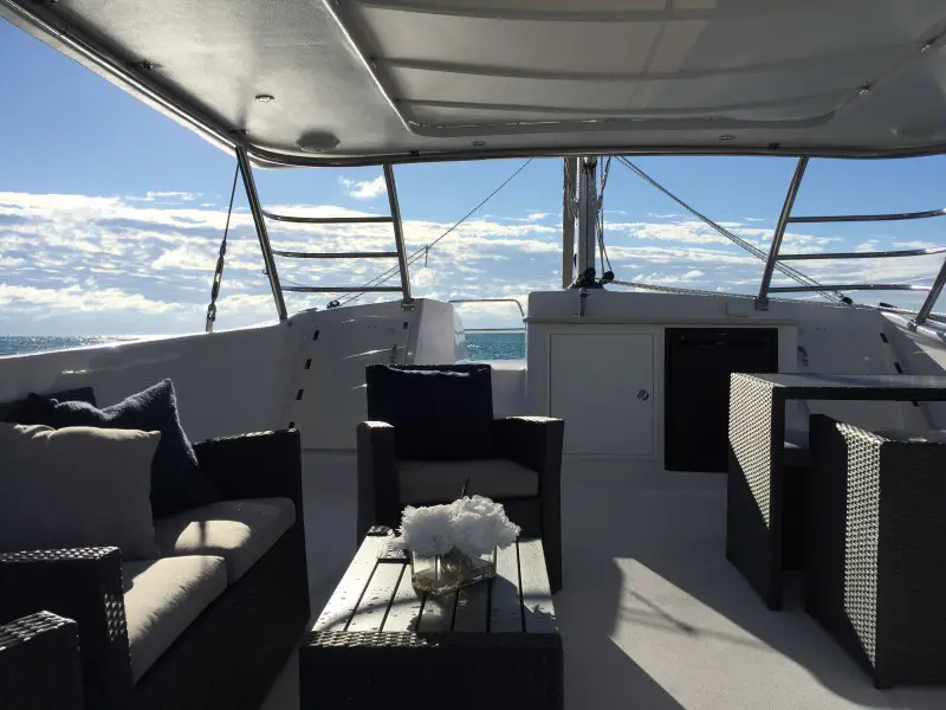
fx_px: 793
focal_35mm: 29
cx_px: 473
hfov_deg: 61.7
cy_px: 355
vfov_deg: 48.2
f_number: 2.2
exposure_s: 1/5650
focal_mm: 4.15
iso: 32
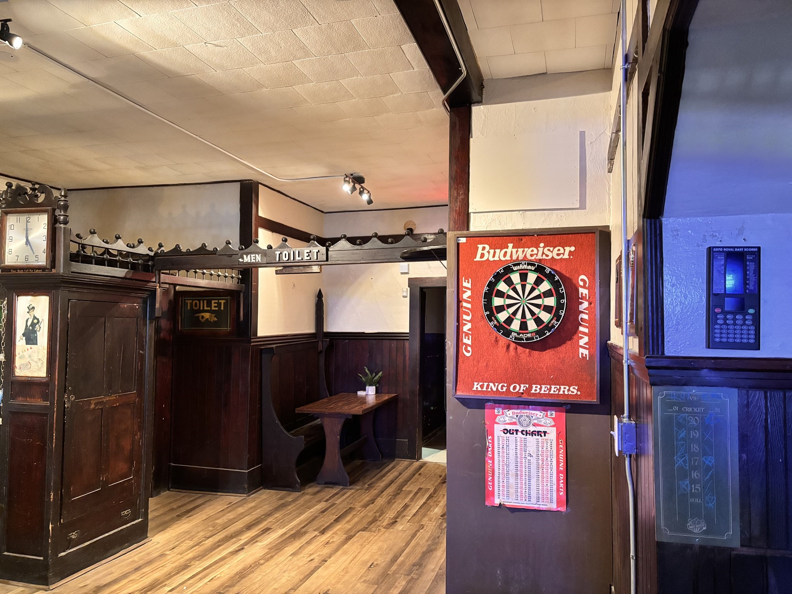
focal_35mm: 26
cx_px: 396
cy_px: 297
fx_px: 595
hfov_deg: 67.3
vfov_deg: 53.1
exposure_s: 1/24
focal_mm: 5.96
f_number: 1.6
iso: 1000
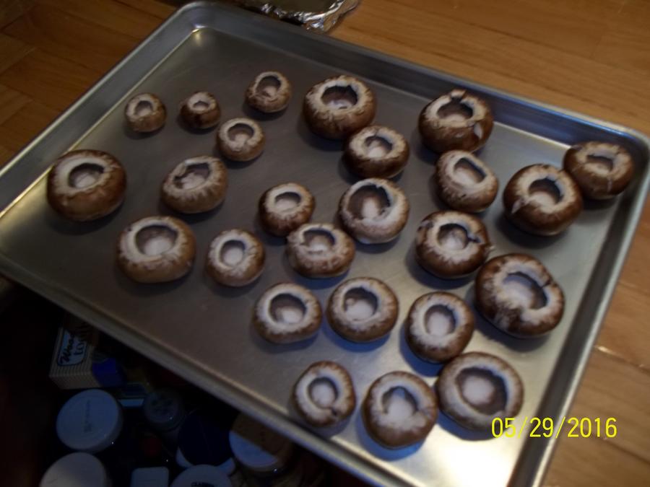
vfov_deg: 44.2
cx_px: 325
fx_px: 601
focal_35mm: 32
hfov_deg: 56.8
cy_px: 244
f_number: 2.9
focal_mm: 5.7
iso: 64
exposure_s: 1/30
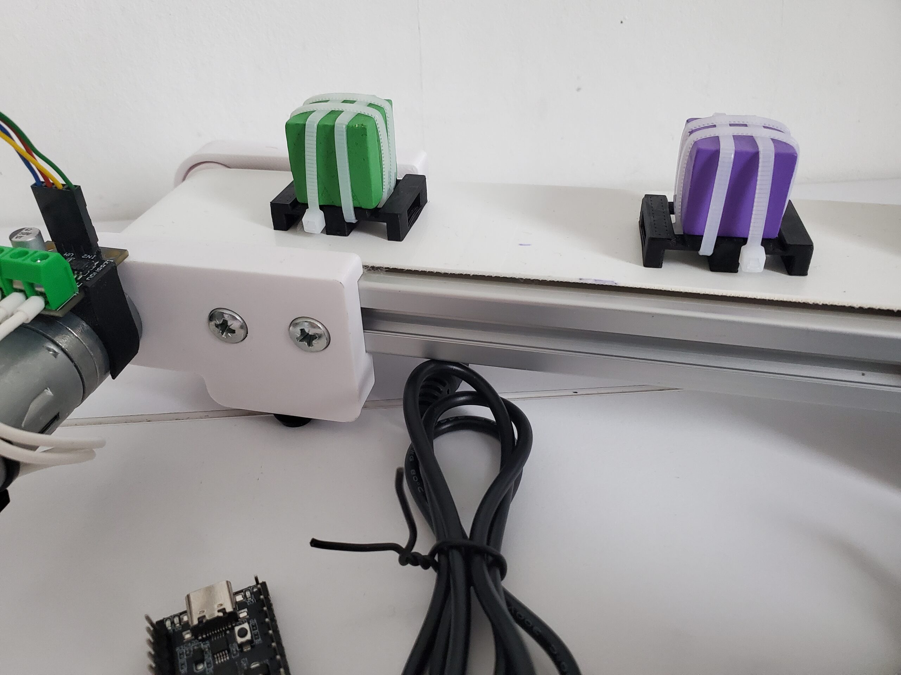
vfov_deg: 53.1
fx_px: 677
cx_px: 450
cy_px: 338
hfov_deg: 67.3
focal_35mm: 26
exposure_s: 1/33
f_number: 2.4
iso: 640
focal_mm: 4.3
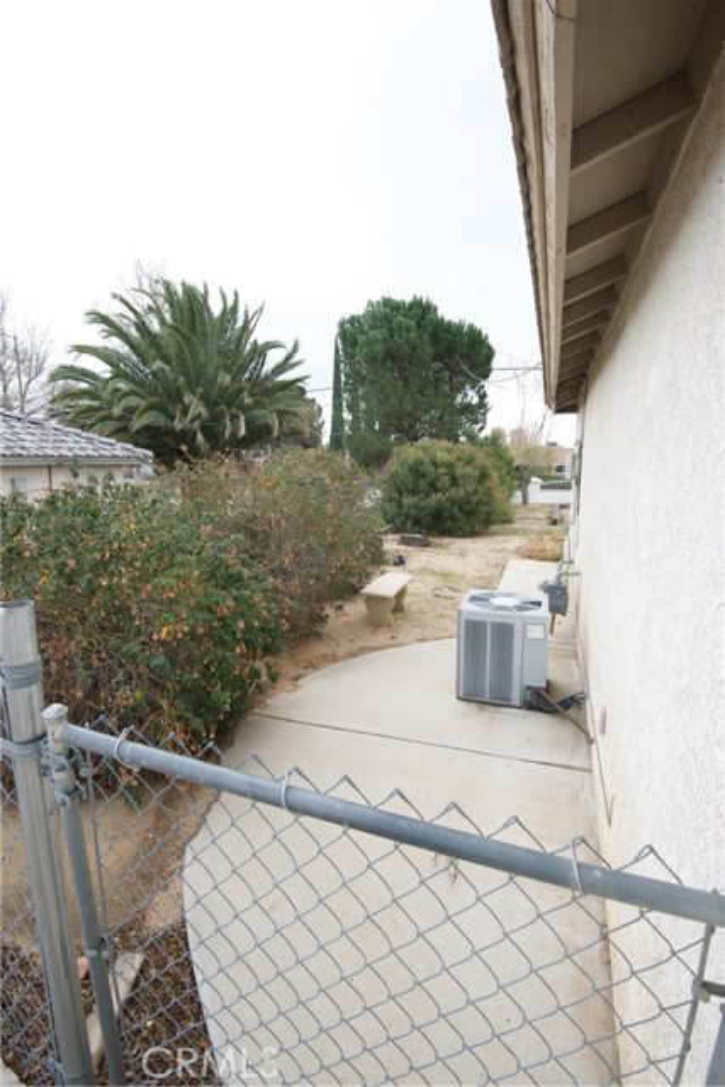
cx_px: 362
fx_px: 483
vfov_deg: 96.7
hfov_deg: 73.8
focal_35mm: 16
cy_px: 544
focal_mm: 16
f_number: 13
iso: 2500
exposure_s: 1/640
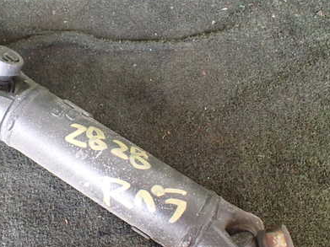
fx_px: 438
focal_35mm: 46
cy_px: 117
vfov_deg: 31.5
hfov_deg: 40.2
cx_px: 86
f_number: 2.3
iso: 800
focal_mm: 5.4
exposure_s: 1/80
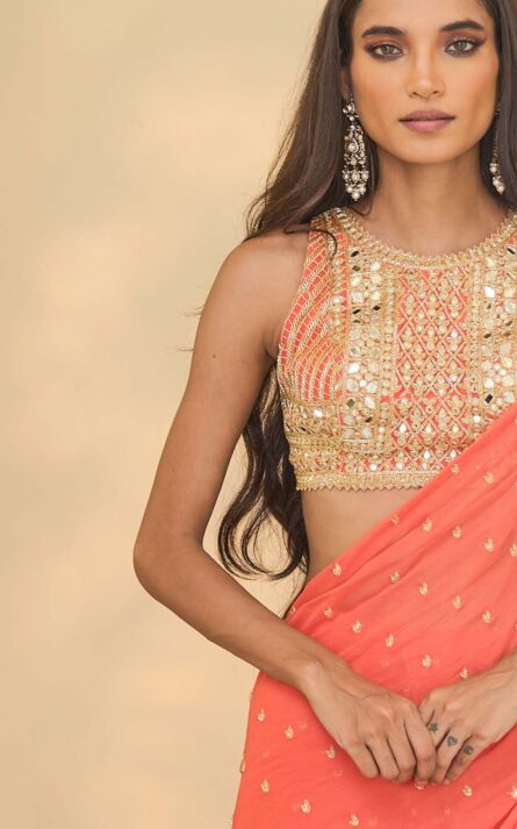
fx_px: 4626
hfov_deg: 6.4
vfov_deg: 10.2
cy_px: 529
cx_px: 397
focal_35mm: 205
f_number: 5.6
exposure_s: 1/80
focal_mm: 56
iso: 200
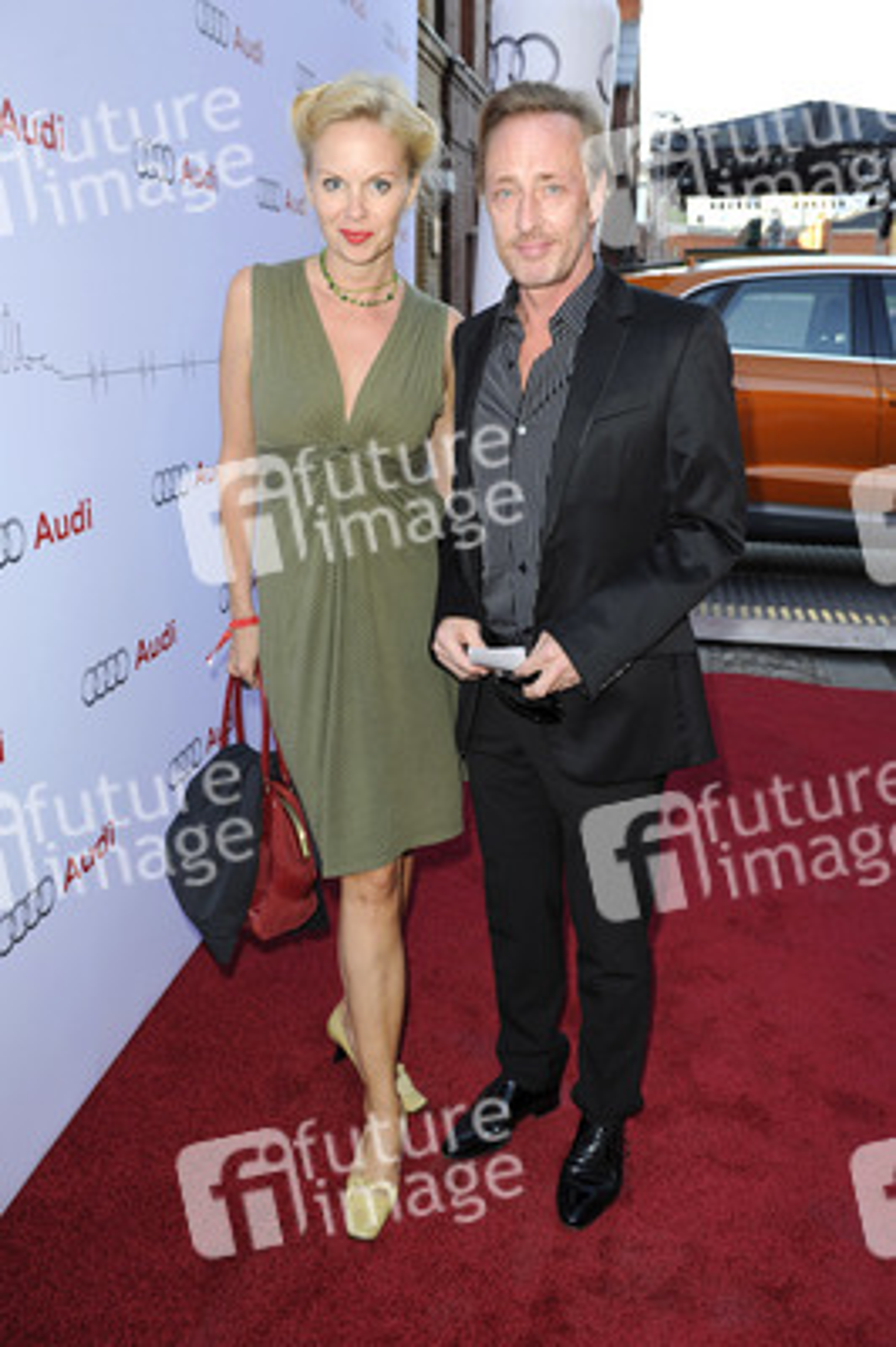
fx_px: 1197
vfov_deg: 58.8
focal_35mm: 32
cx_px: 448
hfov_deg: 41.0
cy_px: 674
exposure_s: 1/160
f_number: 5.6
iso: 500
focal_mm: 32
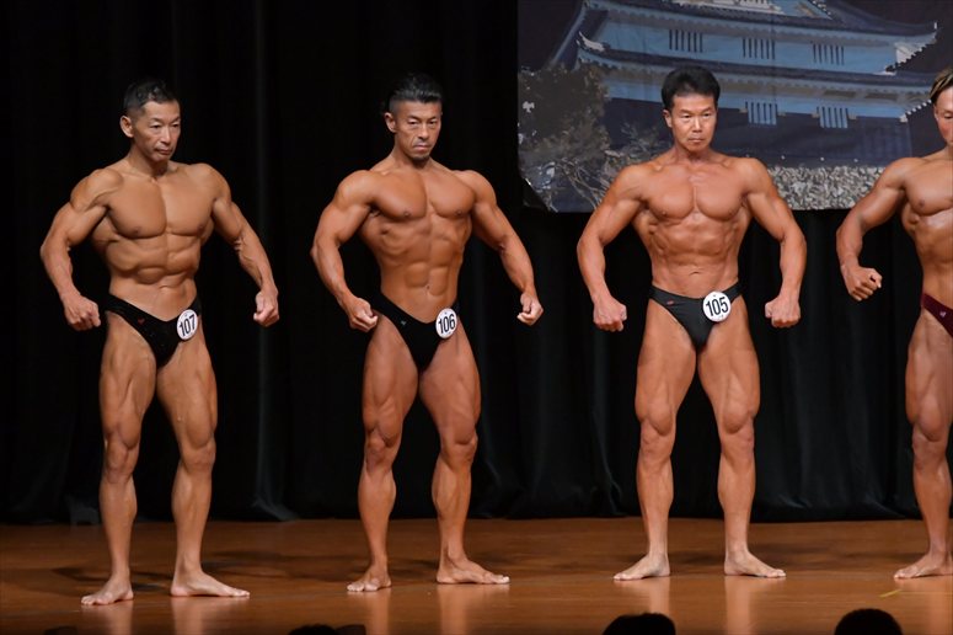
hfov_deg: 7.2
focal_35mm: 285
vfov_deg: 4.8
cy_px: 318
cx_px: 476
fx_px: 7541
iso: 5000
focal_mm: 190
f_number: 5.6
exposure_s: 1/400
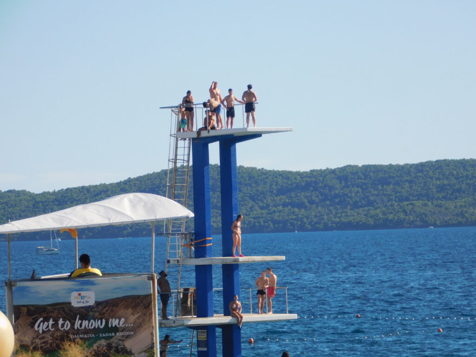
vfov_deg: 6.4
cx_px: 238
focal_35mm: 232
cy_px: 178
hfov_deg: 8.5
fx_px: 3190
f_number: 5.6
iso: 125
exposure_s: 1/500
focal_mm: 41.3
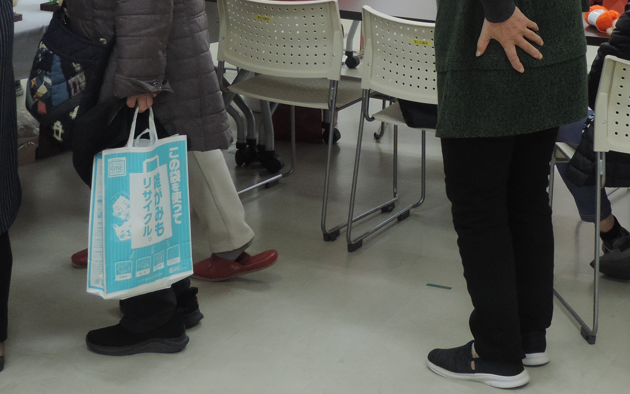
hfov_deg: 24.0
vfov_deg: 14.8
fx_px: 1477
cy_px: -52
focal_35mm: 86
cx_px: 409
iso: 280
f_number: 3.3
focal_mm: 7.1
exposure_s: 1/50
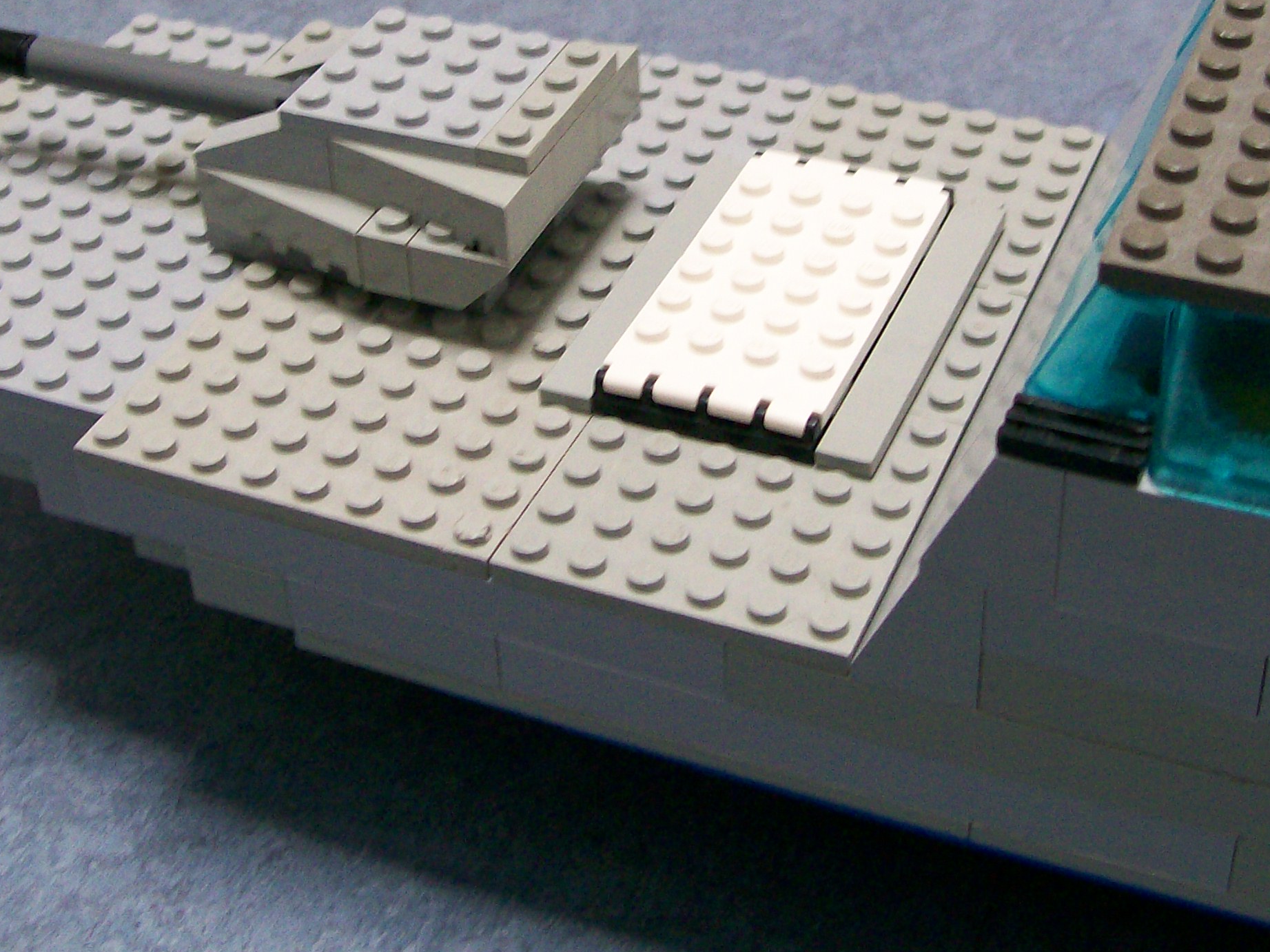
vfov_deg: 24.2
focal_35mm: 60
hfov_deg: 32.2
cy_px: 239
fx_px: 2201
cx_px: 623
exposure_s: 1/24.9
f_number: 2.7
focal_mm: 6
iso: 160
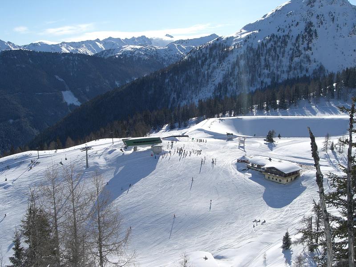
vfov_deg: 37.7
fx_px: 391
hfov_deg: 49.0
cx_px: 178
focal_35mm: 38
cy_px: 134
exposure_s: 1/1000
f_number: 4.4
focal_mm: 6.3
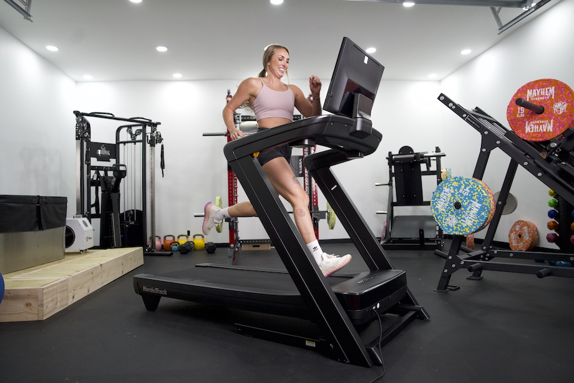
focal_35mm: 24
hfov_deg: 73.8
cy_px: 192
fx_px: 383
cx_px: 287
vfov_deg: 53.1
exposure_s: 1/400
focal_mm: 24
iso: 2000
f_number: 2.8
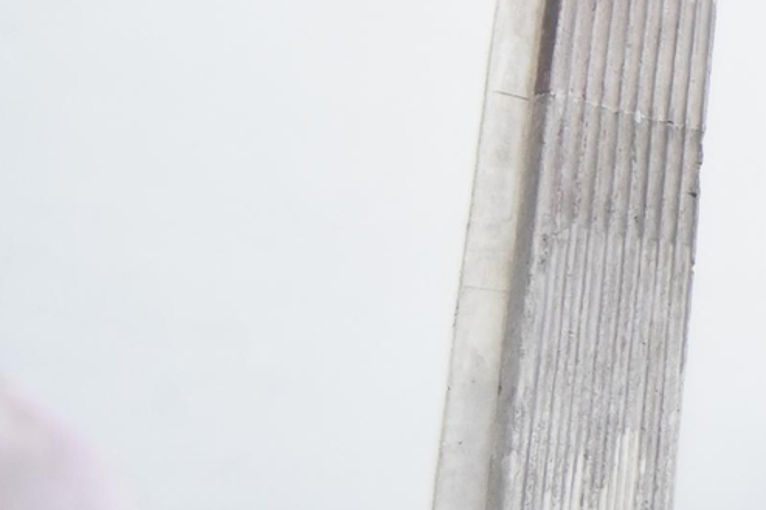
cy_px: -220
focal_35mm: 94
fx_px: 1999
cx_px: 1127
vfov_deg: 13.8
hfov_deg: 19.2
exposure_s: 1/125
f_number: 6.3
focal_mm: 29
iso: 4000
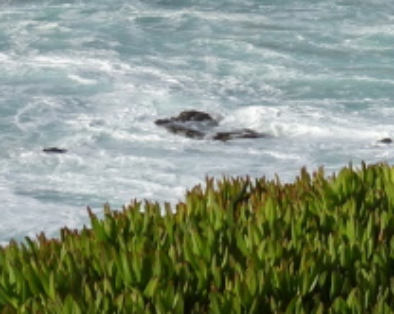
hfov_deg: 9.8
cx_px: 665
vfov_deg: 8.1
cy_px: -138
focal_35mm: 188
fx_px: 2190
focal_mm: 8.51
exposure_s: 1/800
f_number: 4.5
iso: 80
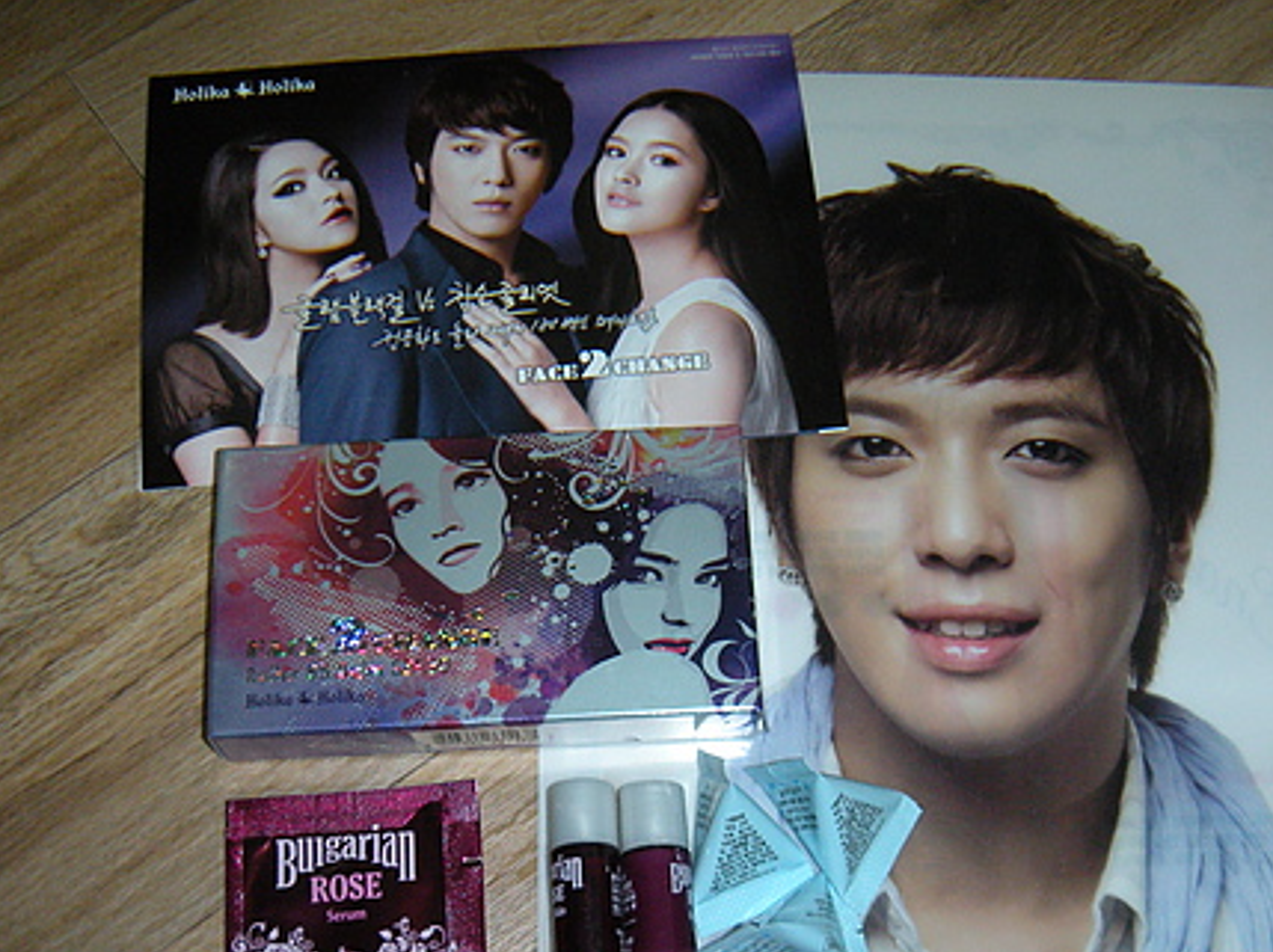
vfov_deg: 29.5
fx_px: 1800
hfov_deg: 38.8
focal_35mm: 49
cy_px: 620
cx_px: 739
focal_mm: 5.9
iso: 200
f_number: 3.8
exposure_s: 1/60
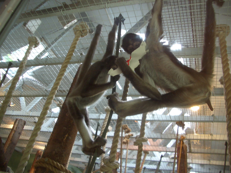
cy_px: 86
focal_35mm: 35
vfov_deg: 40.7
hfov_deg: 52.6
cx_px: 116
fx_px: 234
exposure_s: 1/20
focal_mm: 5.8
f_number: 2.6
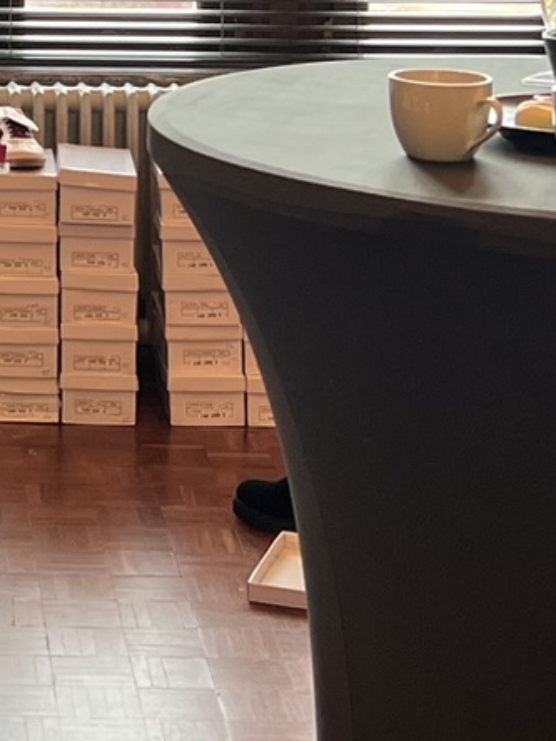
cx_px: -217
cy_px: -184
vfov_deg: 15.7
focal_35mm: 120
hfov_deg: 11.9
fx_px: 2570
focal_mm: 5.7
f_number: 1.5
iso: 100
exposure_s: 1/121
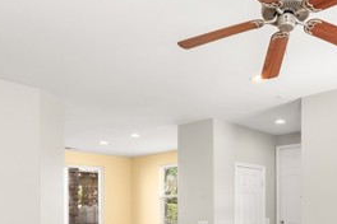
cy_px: 203
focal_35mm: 34
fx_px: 318
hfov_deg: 53.5
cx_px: 249
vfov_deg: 36.4
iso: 800
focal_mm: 14
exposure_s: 1/50
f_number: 8
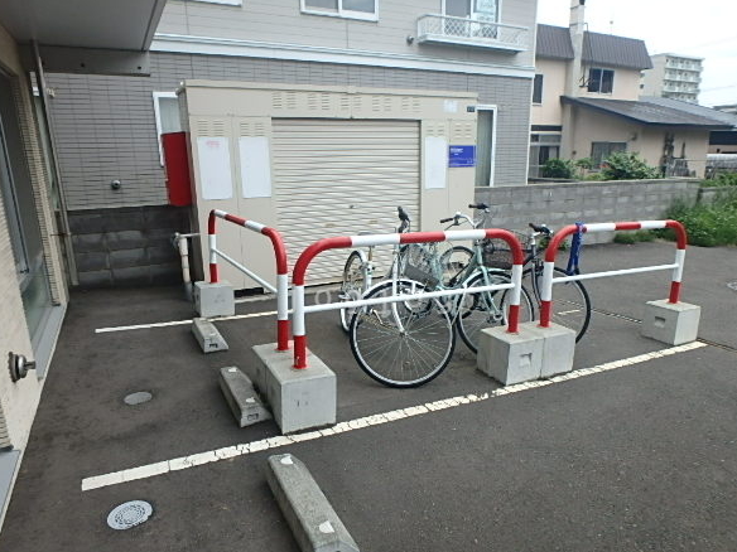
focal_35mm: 23
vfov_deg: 58.8
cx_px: 372
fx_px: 490
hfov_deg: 73.9
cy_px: 299
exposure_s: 1/400
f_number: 3.5
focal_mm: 3.7
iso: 125
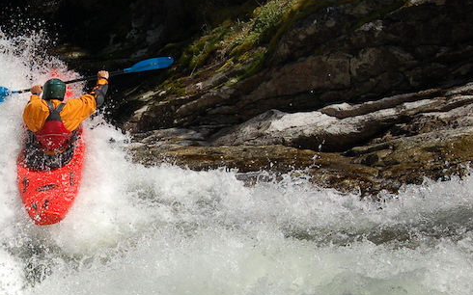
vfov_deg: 10.0
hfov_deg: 15.8
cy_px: 173
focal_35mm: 131
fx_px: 1688
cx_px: 64
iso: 200
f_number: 5.6
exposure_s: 1/1250
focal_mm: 42
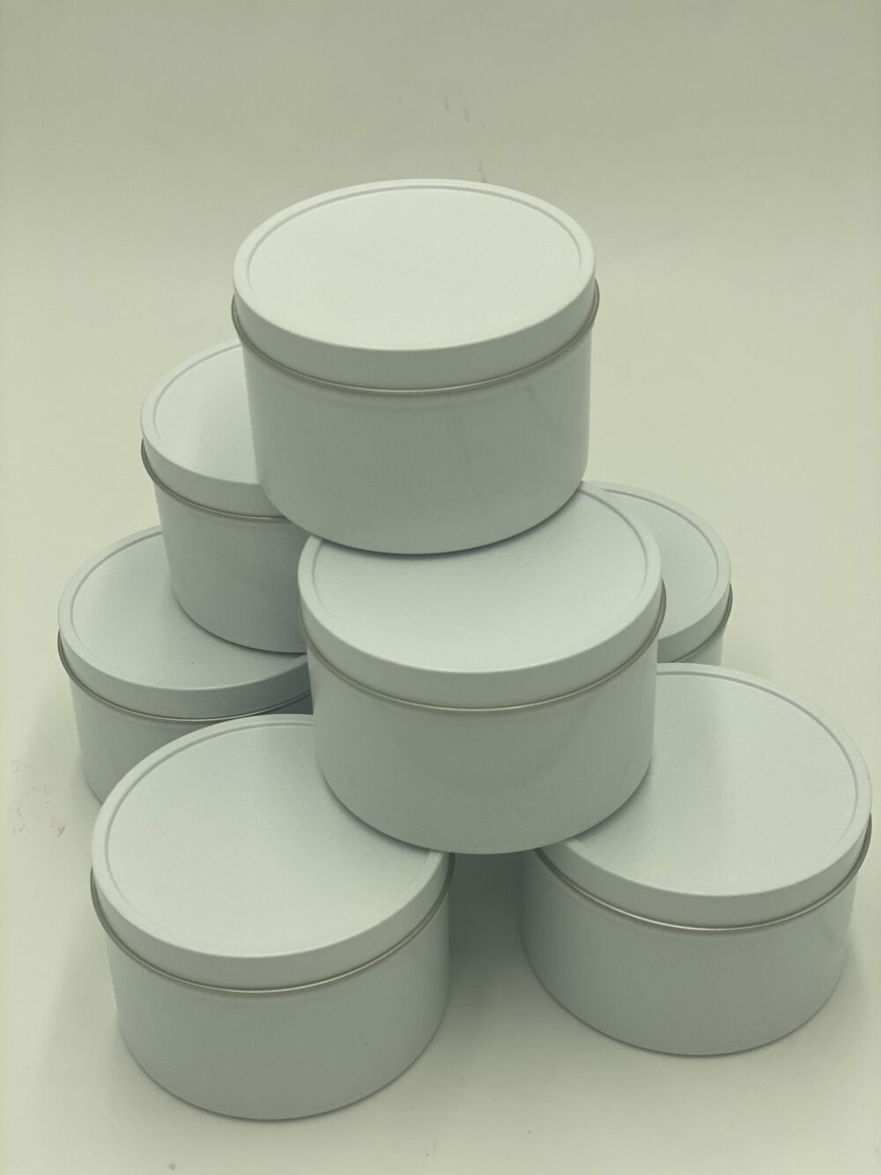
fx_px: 1764
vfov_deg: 36.8
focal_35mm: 52
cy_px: 588
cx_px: 440
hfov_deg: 28.0
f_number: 2
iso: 20
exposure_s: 1/564
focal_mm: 6
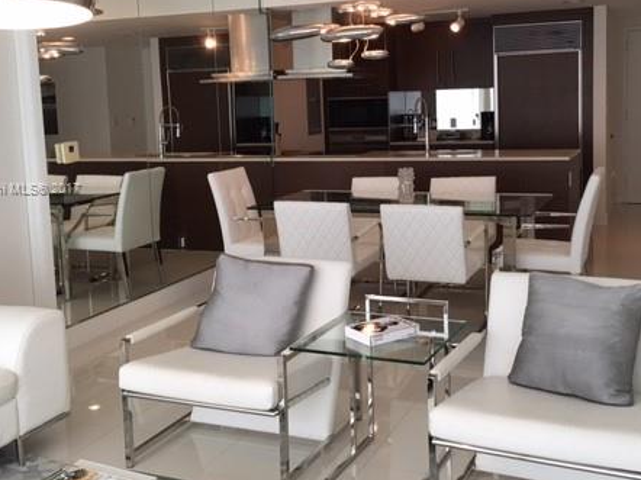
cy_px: 190
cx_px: 344
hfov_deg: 44.8
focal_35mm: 42
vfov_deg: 34.2
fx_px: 777
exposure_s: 1/30
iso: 32
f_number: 2.2
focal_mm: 4.15
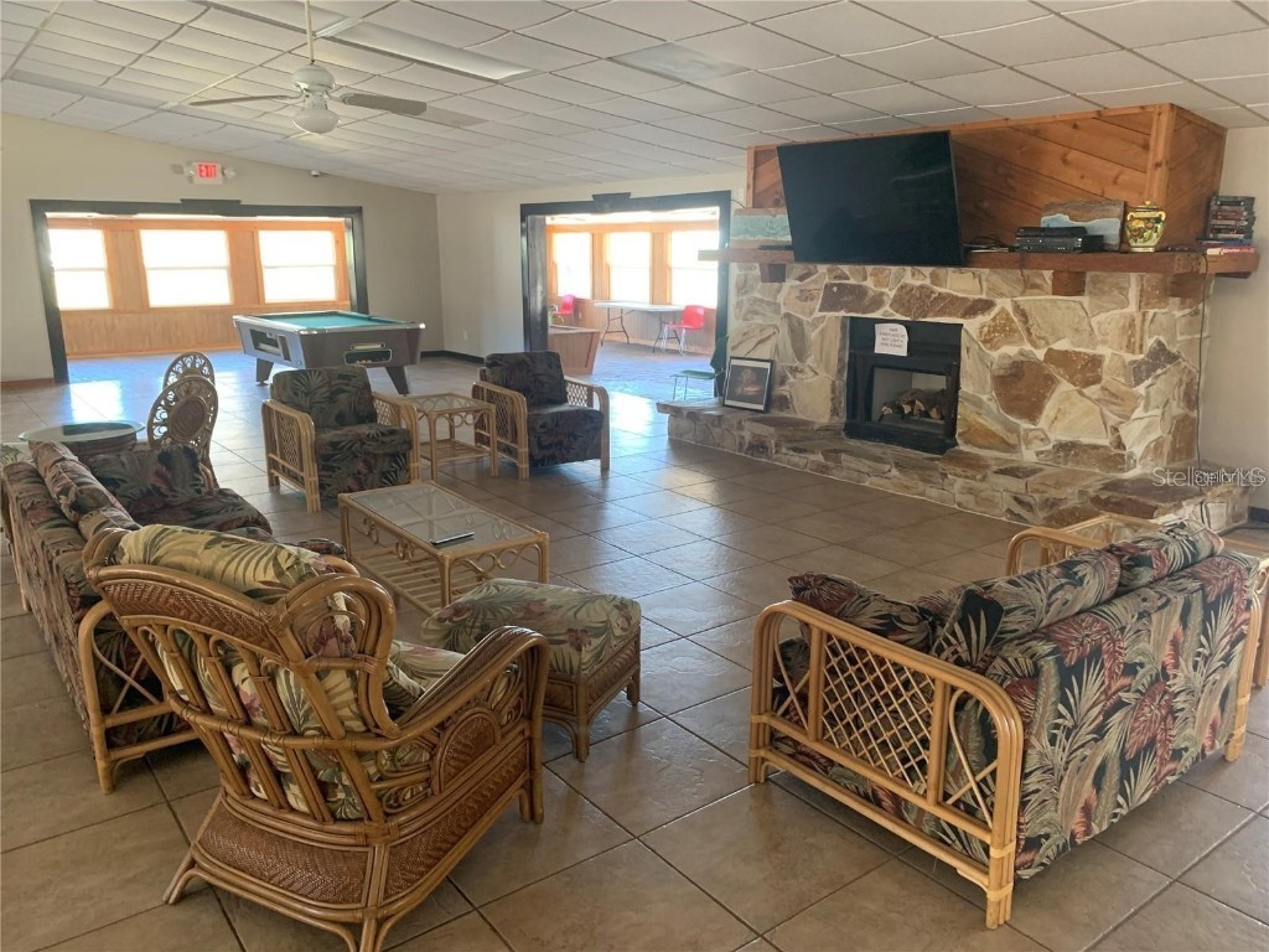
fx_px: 953
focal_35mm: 26
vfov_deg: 53.1
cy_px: 476
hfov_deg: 67.3
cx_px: 634
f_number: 1.8
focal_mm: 4.25
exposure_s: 1/60
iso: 200
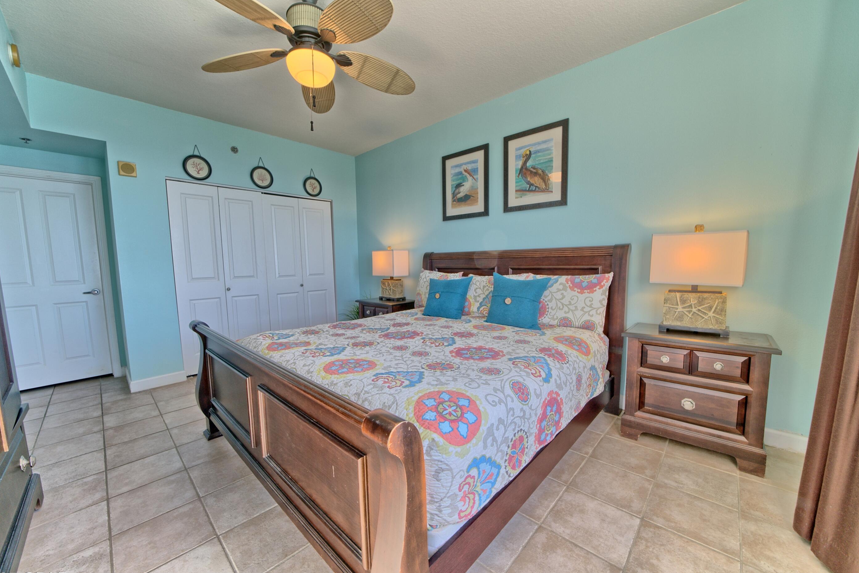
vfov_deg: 85.4
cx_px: 430
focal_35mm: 13
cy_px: 297
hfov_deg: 108.3
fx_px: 310
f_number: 8
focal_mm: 12
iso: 500
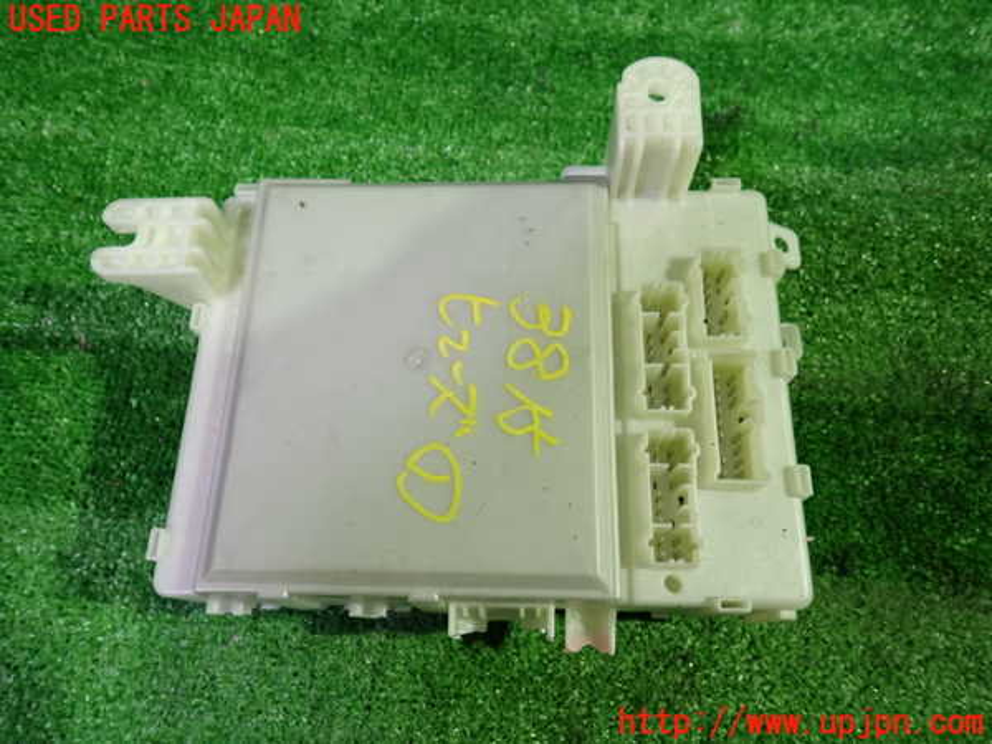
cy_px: 372
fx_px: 716
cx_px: 496
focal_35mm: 25
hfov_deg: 69.4
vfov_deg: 54.9
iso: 250
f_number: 2
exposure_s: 1/30
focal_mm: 4.5
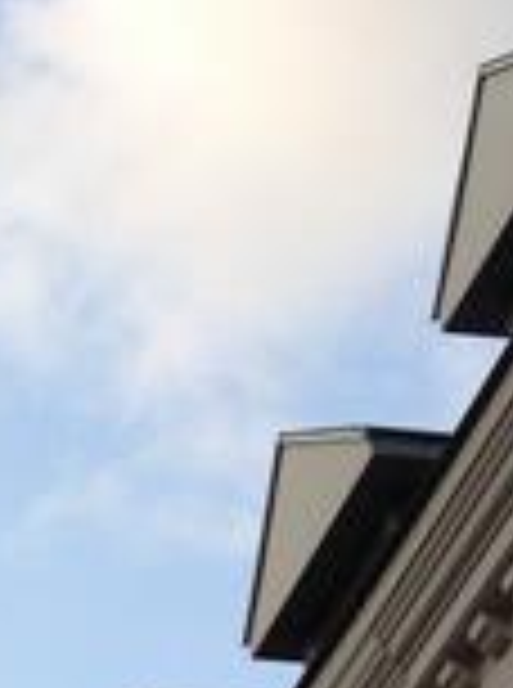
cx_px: -423
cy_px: 998
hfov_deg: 10.1
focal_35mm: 138
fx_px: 2738
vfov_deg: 13.6
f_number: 2.4
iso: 25
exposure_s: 1/300
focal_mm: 3.3
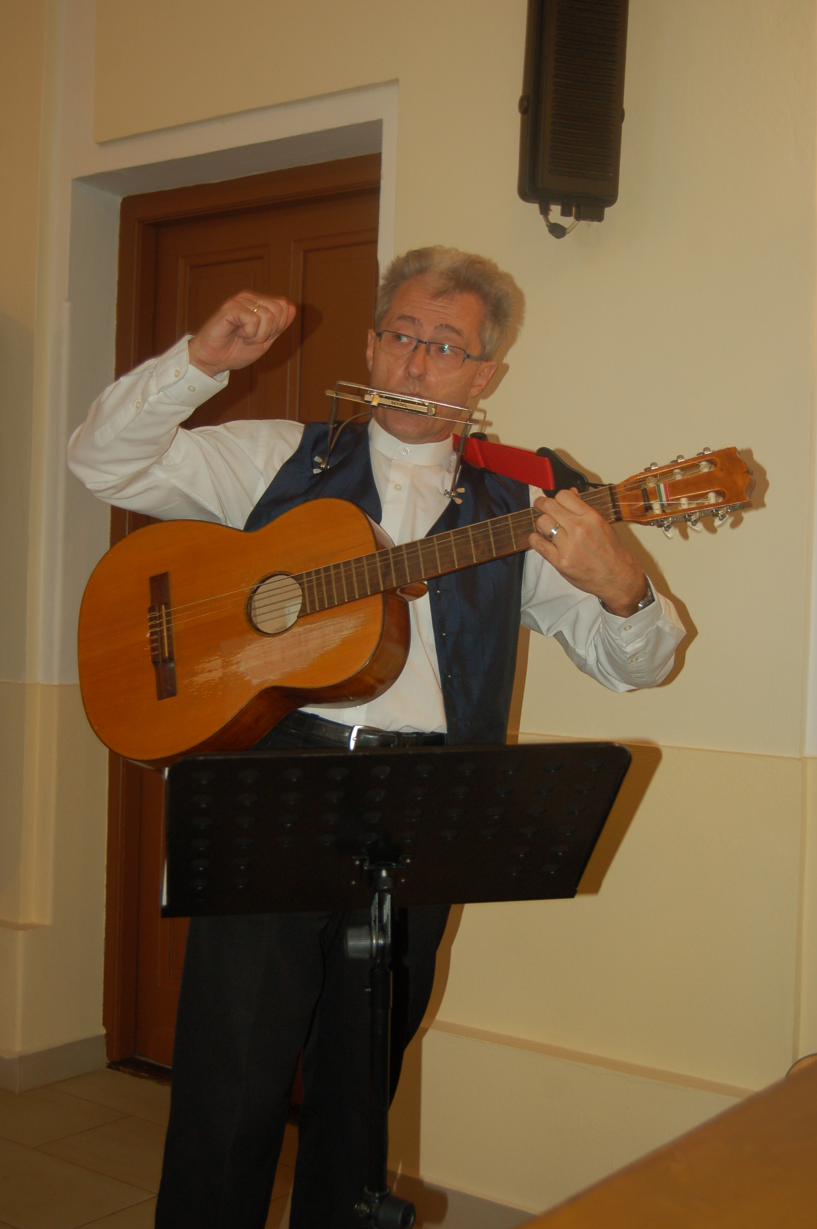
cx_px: 408
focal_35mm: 46
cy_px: 614
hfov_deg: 28.9
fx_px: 1586
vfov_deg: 42.4
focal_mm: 31
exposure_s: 1/60
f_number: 4.5
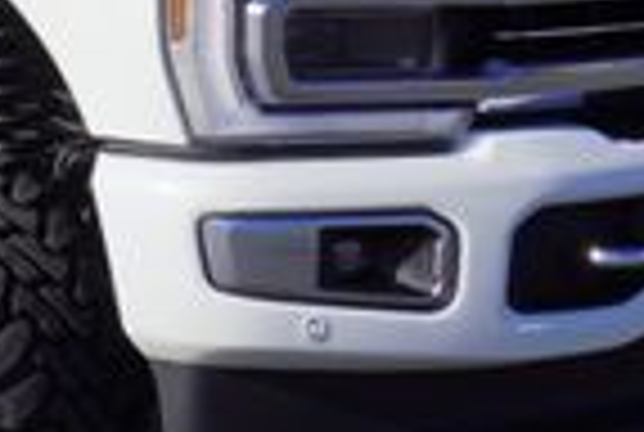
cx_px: -288
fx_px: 3249
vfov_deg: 7.6
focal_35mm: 181
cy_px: 81
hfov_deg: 10.9
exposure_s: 1/400
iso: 100
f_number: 9
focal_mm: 27
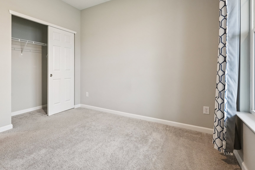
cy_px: 70
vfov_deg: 64.0
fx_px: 135
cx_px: 109
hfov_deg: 86.3
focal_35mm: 19
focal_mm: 16
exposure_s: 1/30
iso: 1600
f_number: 8
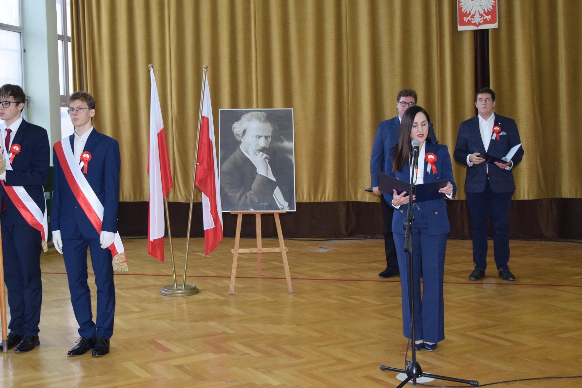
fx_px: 819
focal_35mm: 51
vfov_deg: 26.6
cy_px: 164
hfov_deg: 39.0
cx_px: 244
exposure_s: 1/125
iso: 800
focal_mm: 25
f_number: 5.6
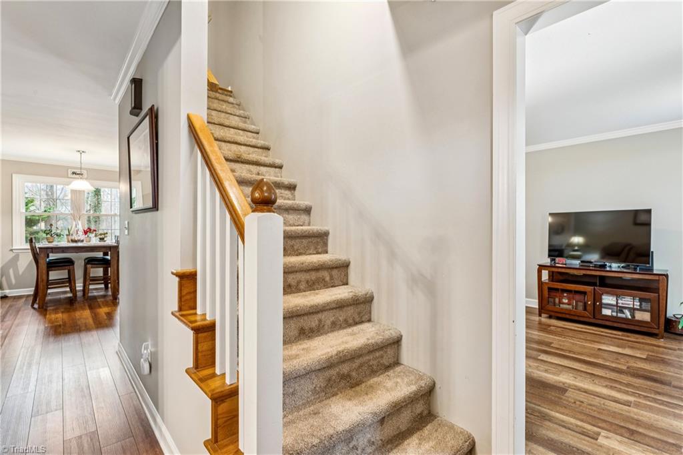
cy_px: 228
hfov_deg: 94.3
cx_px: 342
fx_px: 317
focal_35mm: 17
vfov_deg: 71.4
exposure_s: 3.2
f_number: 11
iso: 100
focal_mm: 16.7
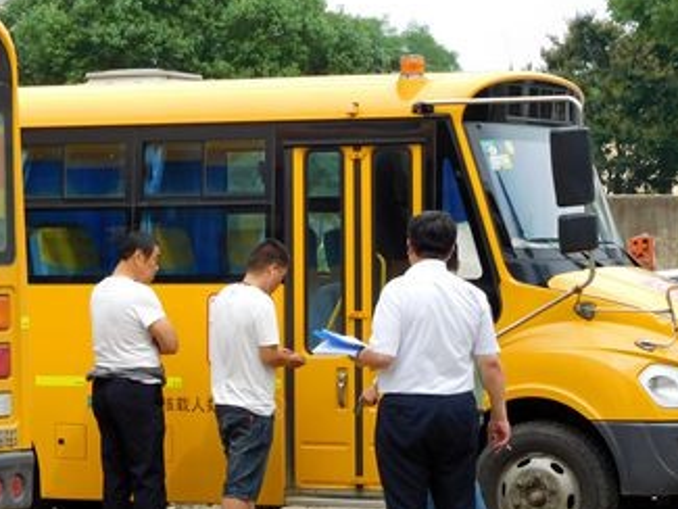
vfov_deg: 9.6
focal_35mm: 154
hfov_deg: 12.8
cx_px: 255
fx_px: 3017
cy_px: 295
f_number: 4.8
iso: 125
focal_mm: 17.8
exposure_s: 1/250
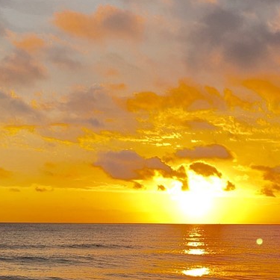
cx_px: 220
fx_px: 641
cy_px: 218
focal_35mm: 70
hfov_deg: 24.3
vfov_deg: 24.3
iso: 25
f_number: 2.2
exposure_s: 1/705
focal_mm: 4.15
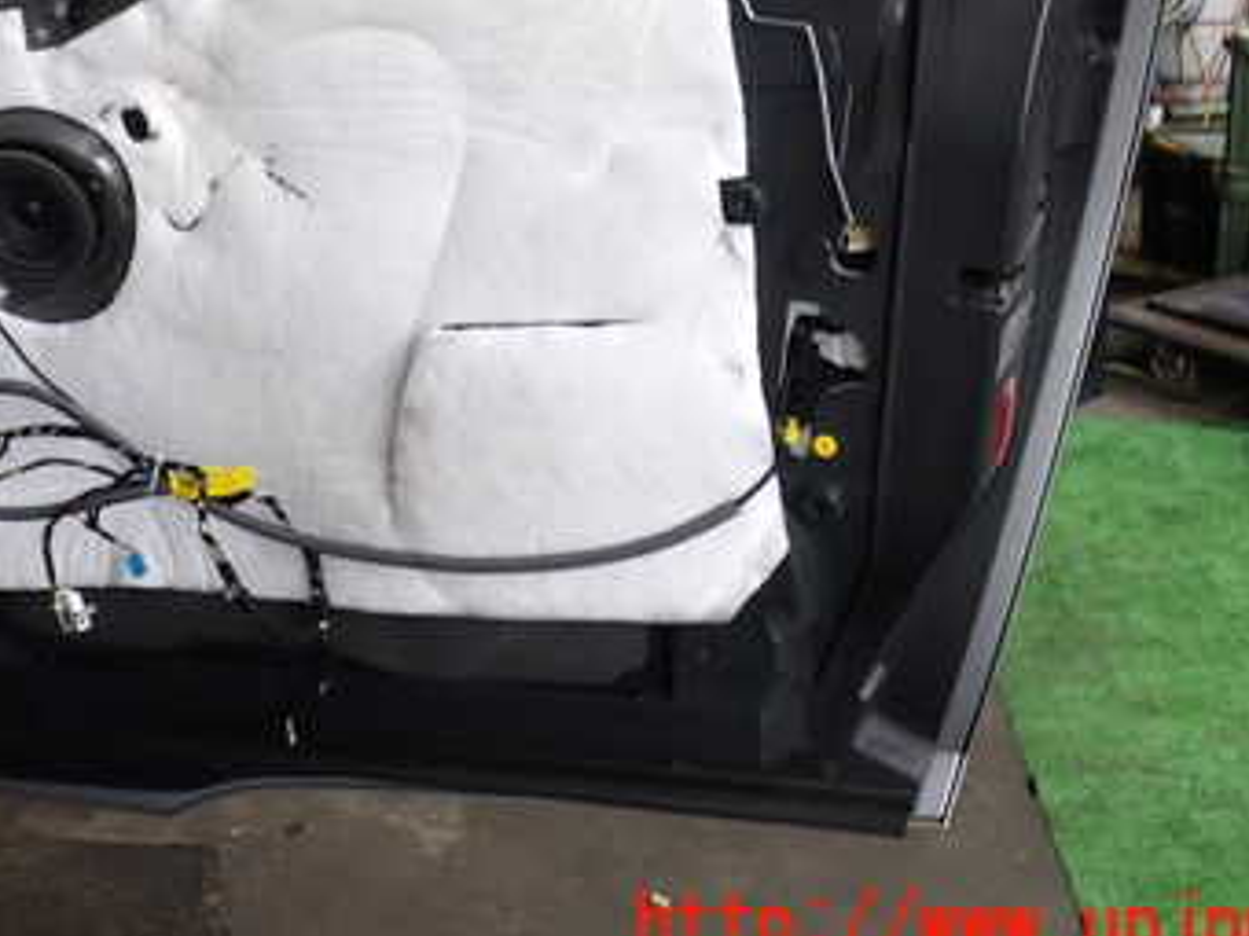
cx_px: 364
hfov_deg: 35.6
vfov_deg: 26.8
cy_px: 147
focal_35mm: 53
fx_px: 1912
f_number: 2.3
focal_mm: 5.4
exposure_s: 1/100
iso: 200
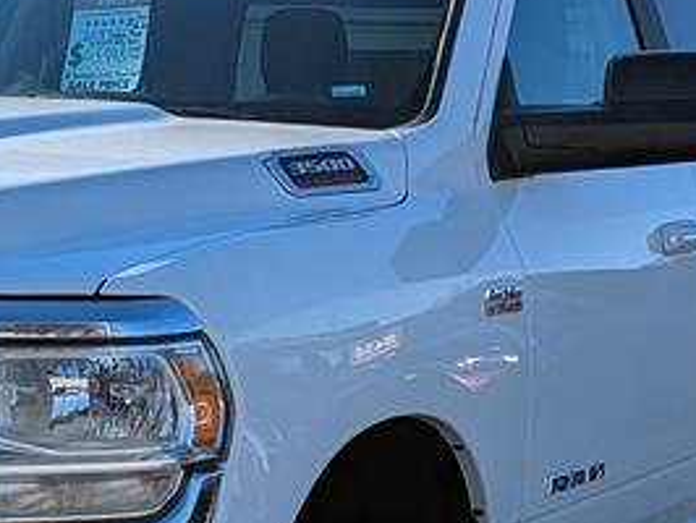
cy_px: 335
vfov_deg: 12.4
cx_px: 101
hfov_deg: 16.2
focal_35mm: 120
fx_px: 2415
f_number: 1.89
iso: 45
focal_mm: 5.43
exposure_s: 1/2632
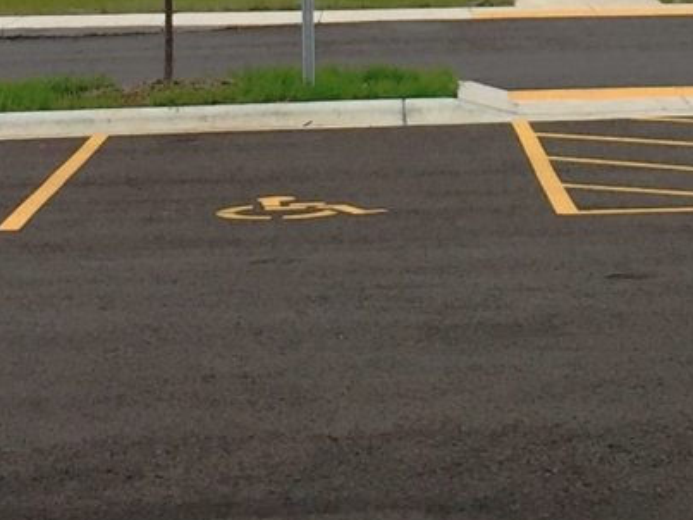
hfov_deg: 13.3
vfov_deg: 9.6
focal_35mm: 148
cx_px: 542
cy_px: -358
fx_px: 2962
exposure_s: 1/807
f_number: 2.2
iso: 32
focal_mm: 4.15
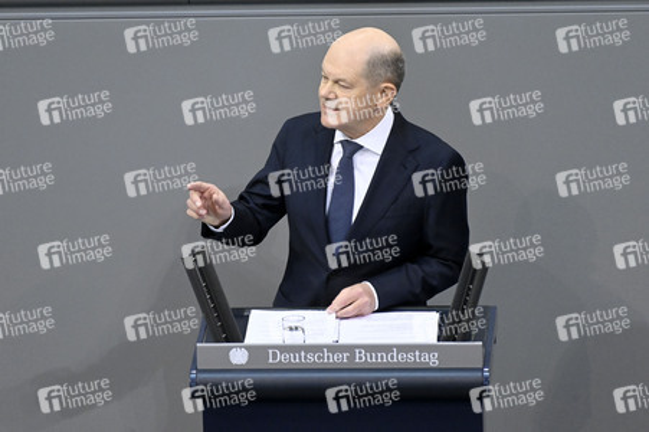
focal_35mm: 500
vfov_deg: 2.7
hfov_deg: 4.1
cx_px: 324
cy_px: 216
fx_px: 9007
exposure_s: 1/400
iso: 10000
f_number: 5.6
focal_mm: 500
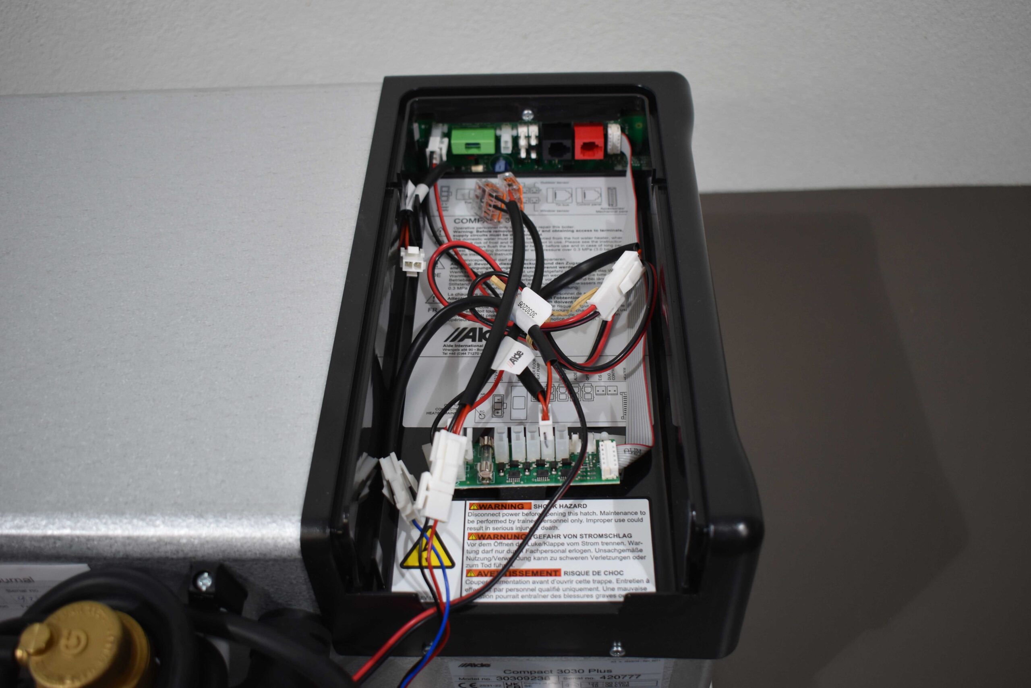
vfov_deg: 38.4
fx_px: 988
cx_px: 516
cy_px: 344
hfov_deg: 55.1
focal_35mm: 34
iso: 560
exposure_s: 1/250
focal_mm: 23
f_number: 3.8
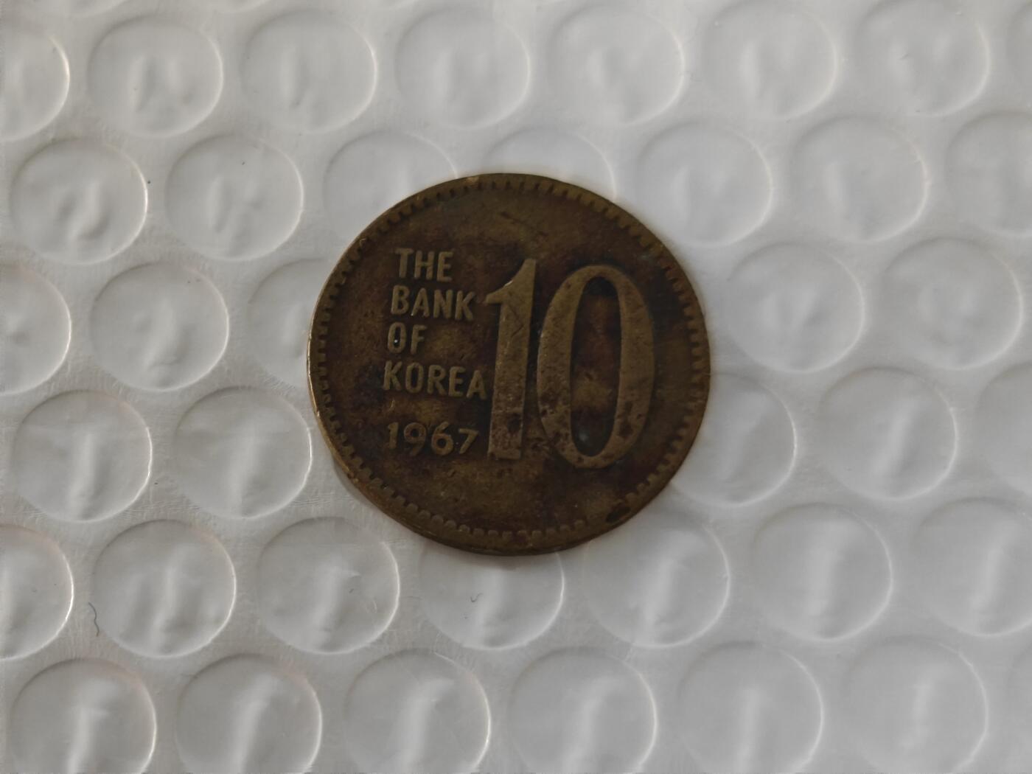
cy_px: 387
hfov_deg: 26.0
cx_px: 516
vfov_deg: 19.6
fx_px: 2236
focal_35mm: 75
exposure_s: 1/60
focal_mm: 8.7
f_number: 1.9
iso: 640
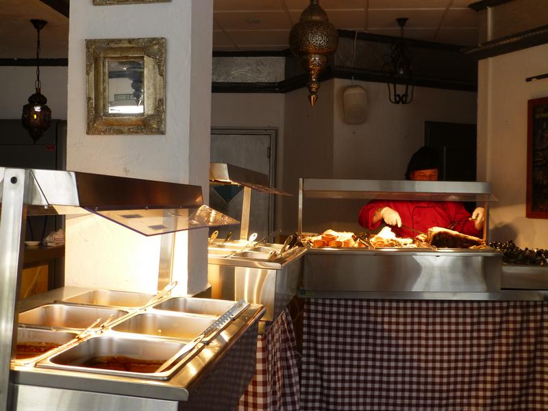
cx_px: 274
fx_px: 697
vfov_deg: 32.9
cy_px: 206
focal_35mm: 44
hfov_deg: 42.9
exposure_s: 1/60
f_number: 4.1
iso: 125
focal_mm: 7.9
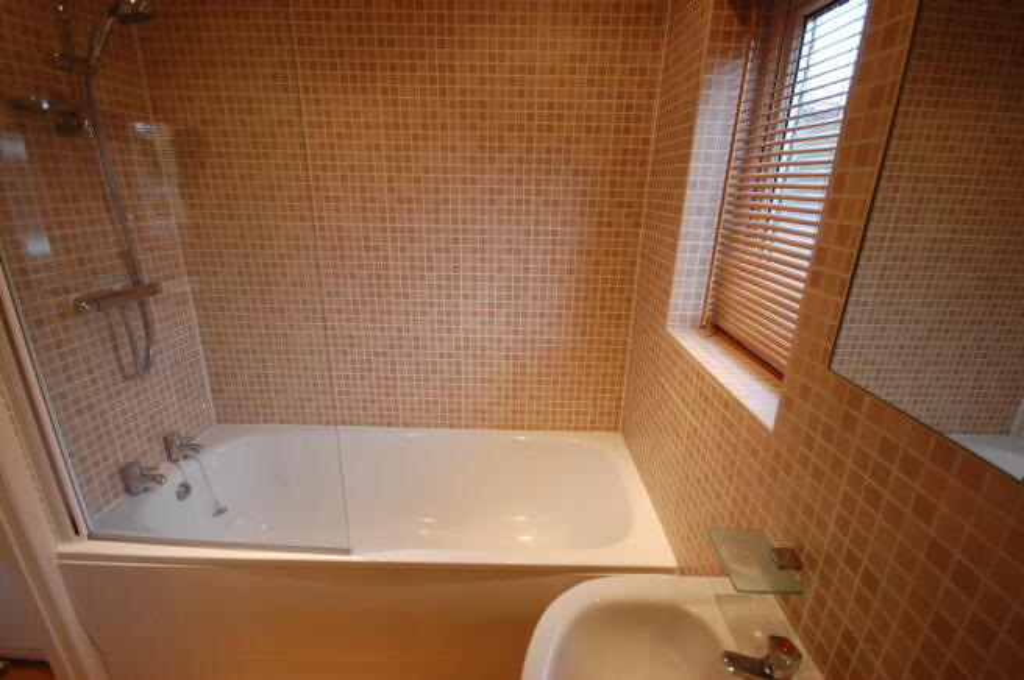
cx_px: 512
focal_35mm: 15
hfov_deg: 100.4
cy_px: 340
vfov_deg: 77.2
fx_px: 426
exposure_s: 1/50
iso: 400
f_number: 4
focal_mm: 10
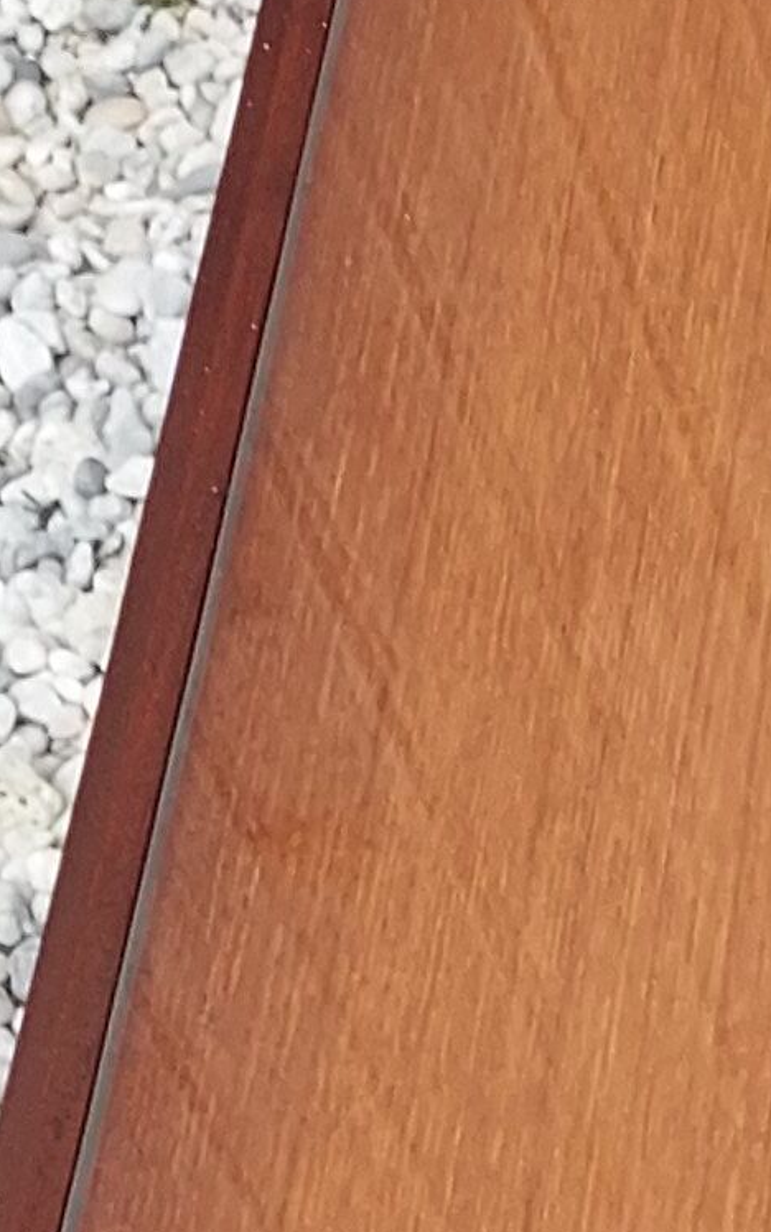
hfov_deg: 8.9
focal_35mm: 136
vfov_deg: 15.0
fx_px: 4569
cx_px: 1702
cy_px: 1321
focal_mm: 4.6
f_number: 1.8
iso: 80
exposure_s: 1/100
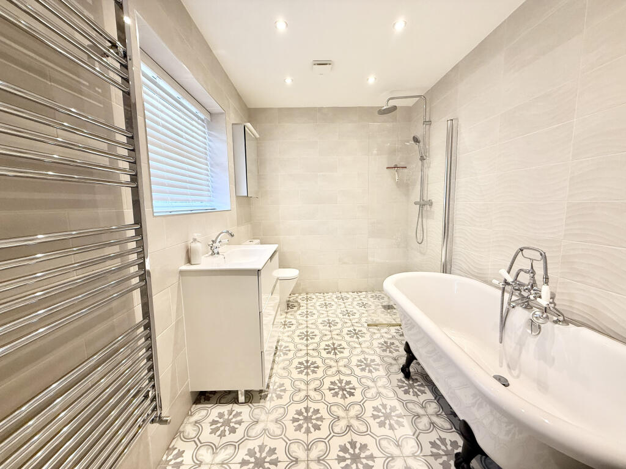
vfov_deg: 85.7
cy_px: 234
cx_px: 313
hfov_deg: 102.1
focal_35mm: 14
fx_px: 253
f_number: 2.2
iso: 160
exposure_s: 1/100
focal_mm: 2.22
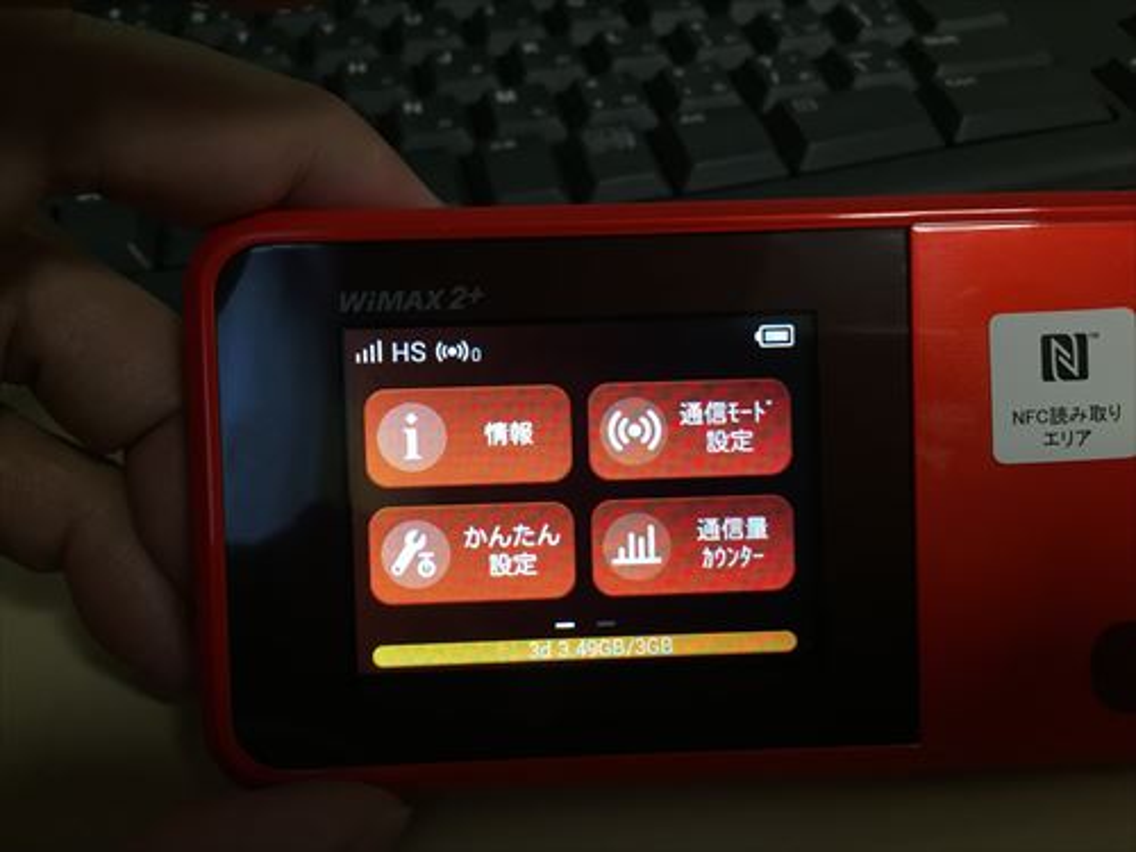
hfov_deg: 61.7
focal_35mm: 29
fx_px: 952
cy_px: 426
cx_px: 568
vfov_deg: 48.2
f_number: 2.2
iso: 40
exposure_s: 1/30
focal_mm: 4.15
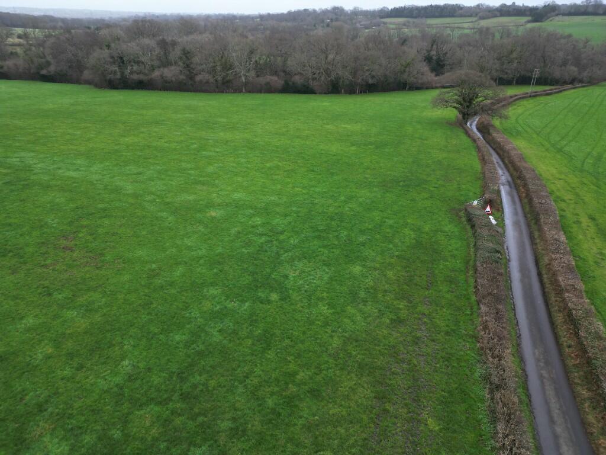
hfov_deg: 71.6
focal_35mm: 24
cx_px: 303
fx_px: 420
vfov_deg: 56.8
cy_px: 228
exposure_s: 1/90
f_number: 1.7
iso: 100
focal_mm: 6.72
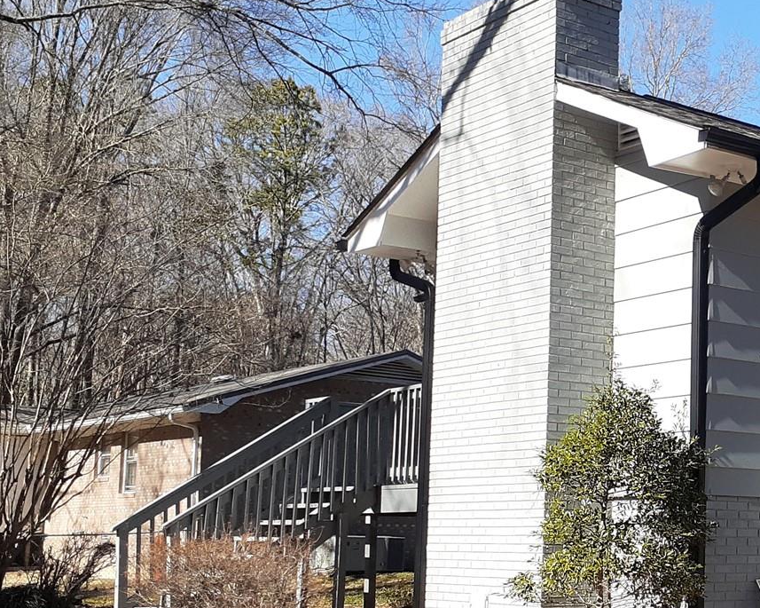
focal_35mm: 63
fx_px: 1417
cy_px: 402
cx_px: 791
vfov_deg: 24.1
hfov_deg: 27.9
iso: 40
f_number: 1.9
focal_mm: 3.6
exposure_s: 1/974
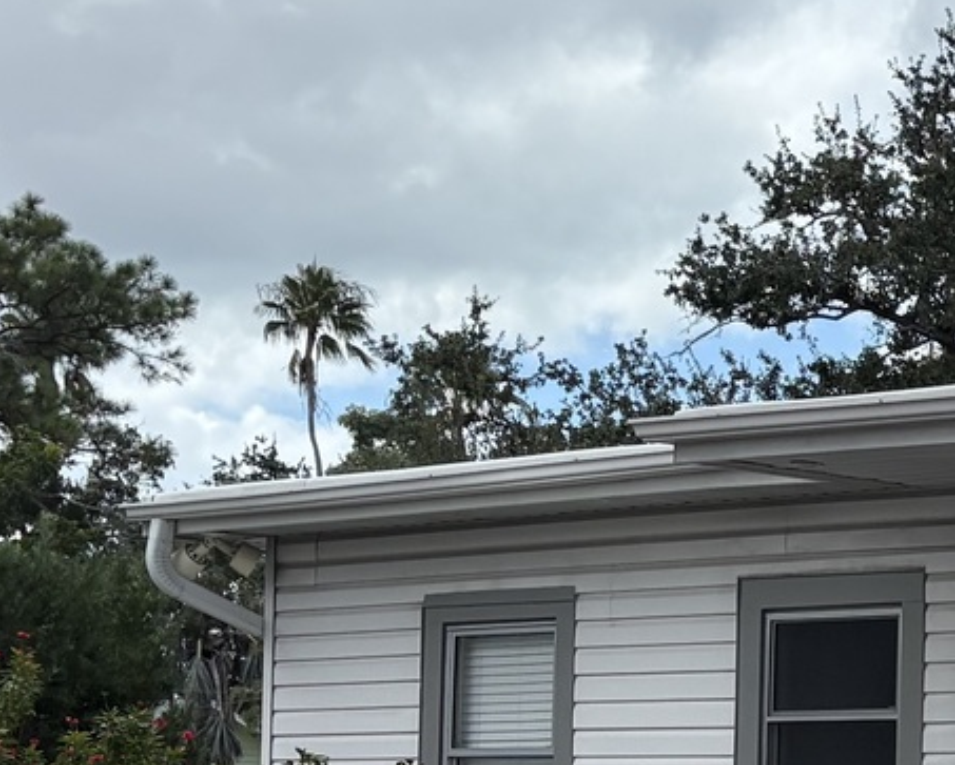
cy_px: 727
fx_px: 3168
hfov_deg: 15.1
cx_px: 1663
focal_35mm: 112
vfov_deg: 13.6
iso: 50
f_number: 1.6
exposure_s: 1/3831
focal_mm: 5.96
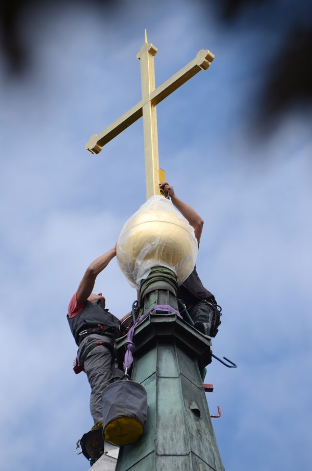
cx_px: 156
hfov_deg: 3.6
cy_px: 236
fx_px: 4897
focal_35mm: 375
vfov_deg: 5.5
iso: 100
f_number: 5.6
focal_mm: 250
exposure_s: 1/500
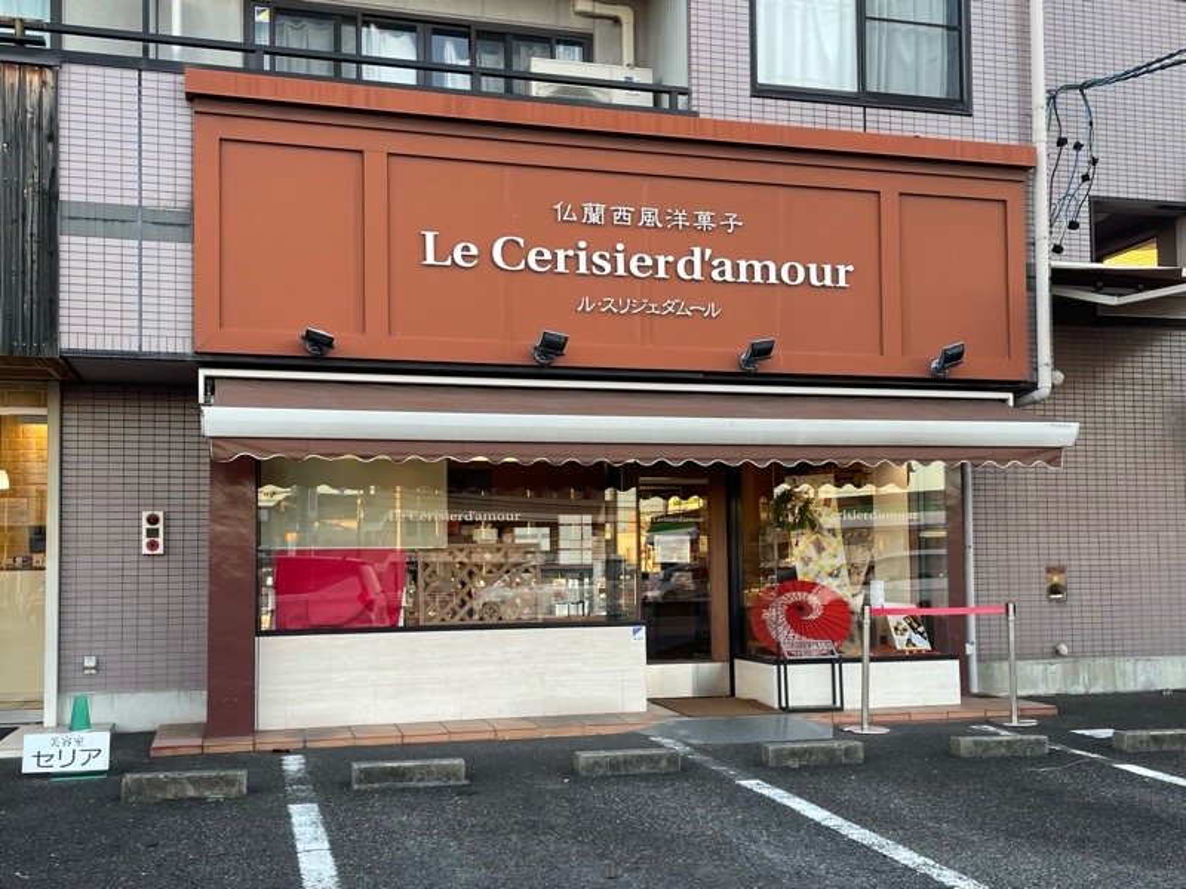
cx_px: 593
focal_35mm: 26
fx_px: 891
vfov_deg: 53.1
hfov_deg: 67.3
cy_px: 444
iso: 50
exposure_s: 1/121
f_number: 1.6
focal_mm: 4.2
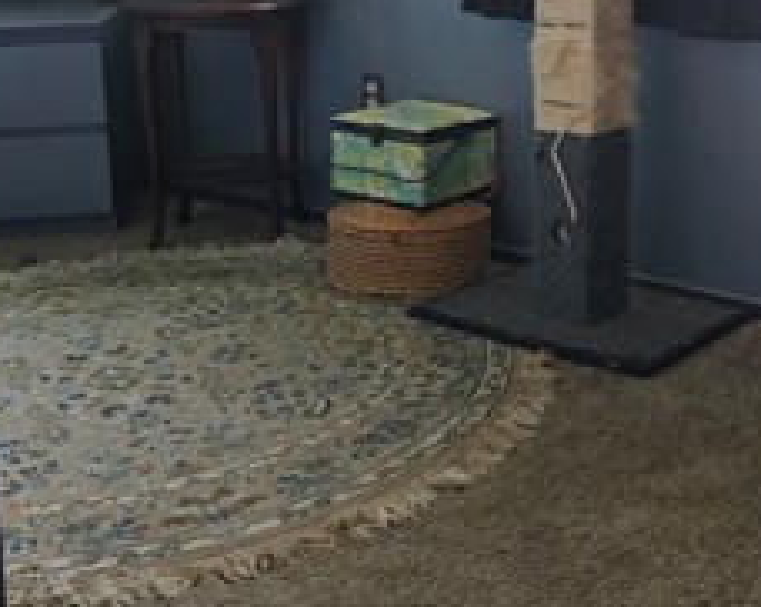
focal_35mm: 63
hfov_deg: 29.1
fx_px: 1418
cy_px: 47
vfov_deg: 23.5
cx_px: 651
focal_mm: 6.3
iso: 640
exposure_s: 1/59
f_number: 1.7
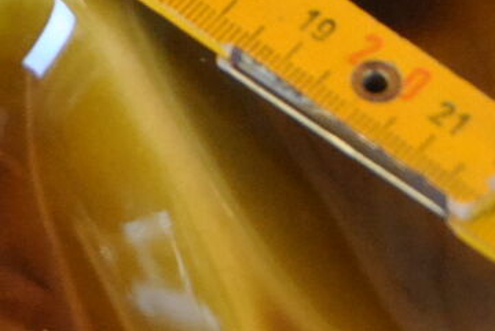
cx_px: -143
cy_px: -104
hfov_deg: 9.6
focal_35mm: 210
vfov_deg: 6.5
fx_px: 2891
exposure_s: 1/30
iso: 720
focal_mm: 26
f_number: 4
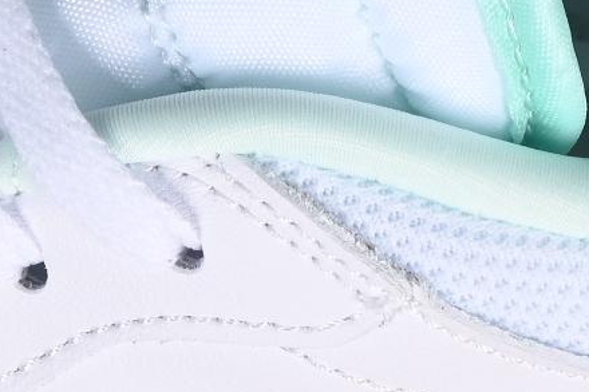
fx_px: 7768
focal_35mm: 475
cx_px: 1
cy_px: -94
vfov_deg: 2.9
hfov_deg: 4.3
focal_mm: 50
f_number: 7.1
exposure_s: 1/80
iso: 160
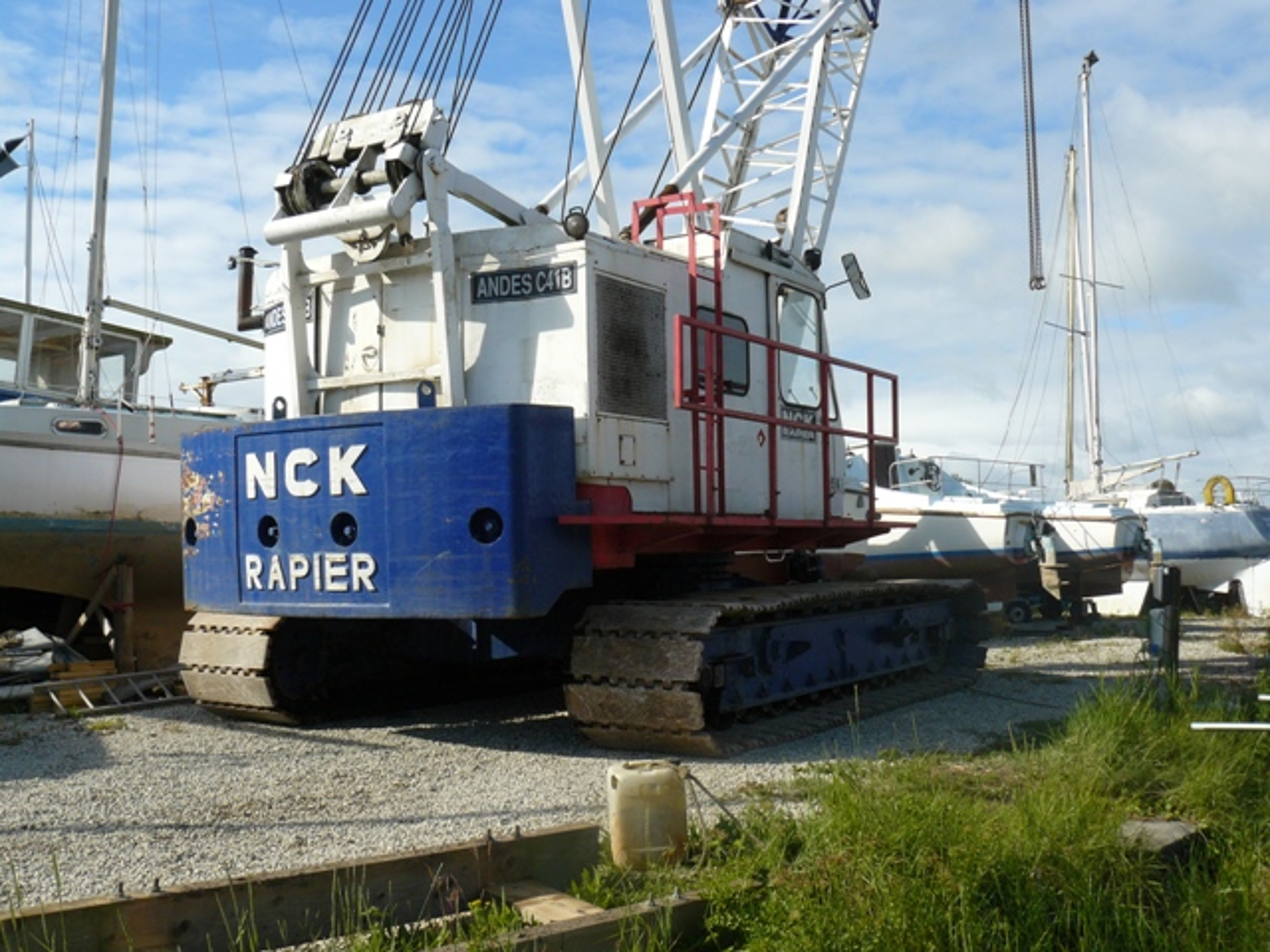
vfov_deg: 39.7
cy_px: 476
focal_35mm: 36
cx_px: 635
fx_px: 1321
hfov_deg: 51.4
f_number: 5.6
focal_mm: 6
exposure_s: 1/400
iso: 100
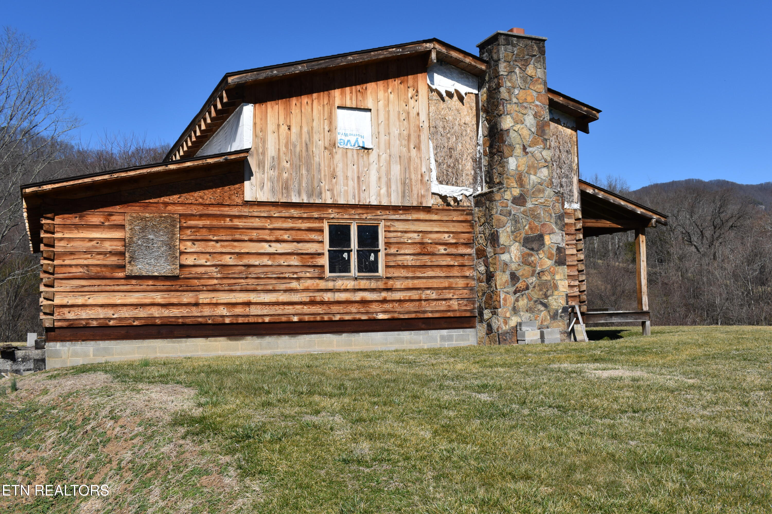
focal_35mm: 36
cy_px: 257
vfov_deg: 36.9
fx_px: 772
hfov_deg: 53.1
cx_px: 386
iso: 100
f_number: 9
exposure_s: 1/320
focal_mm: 24
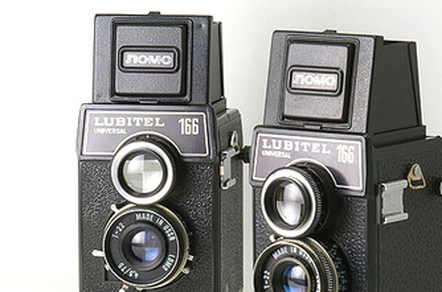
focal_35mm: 204
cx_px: 240
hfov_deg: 10.1
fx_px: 2499
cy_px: 194
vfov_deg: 6.7
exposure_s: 2
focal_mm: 100
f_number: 22
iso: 200
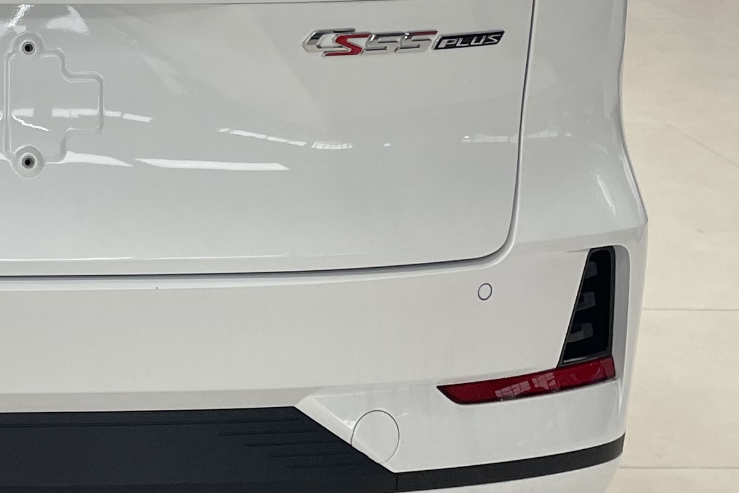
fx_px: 1868
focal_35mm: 91
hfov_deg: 21.0
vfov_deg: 14.7
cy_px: -25
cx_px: -131
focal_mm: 4.2
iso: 100
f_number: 1.6
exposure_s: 1/100
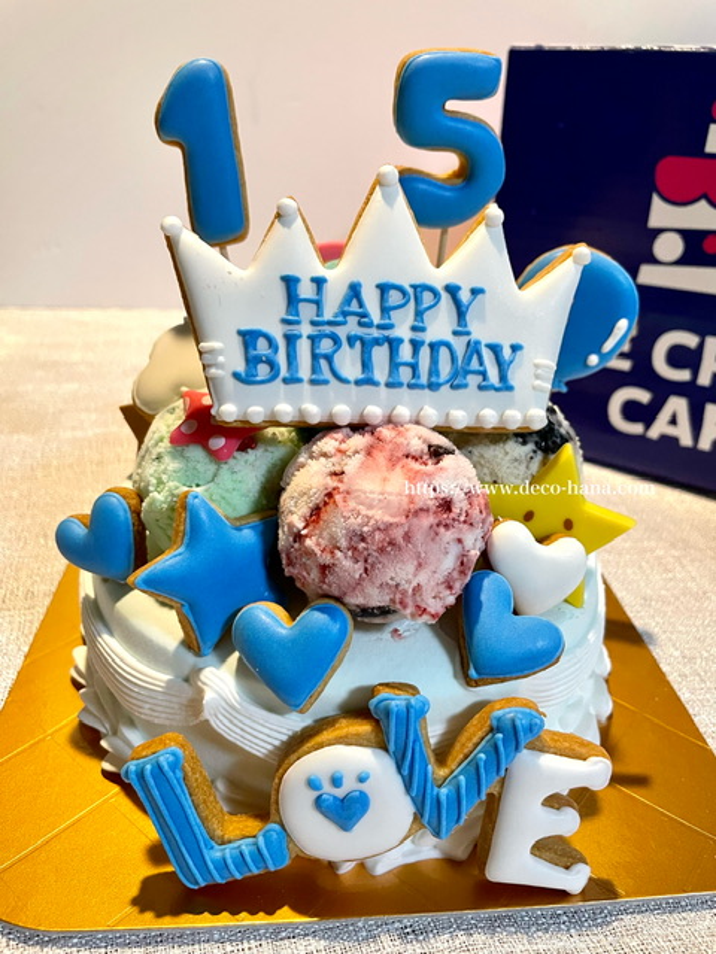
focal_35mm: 26
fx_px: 717
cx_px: 358
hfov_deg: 53.1
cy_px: 477
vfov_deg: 67.3
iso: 320
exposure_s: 1/60
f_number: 1.6
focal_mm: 4.2
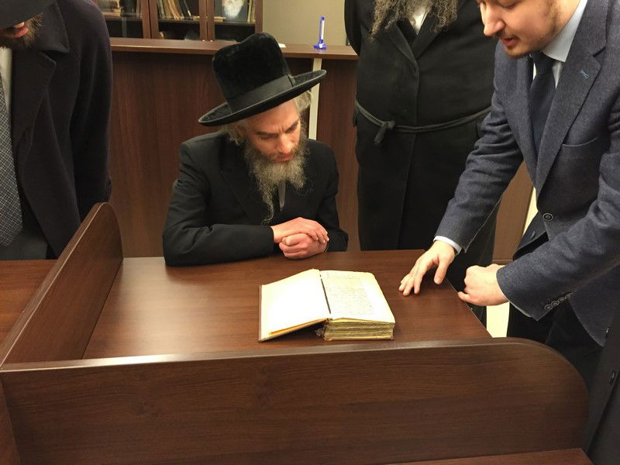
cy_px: 232
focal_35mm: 29
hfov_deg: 61.7
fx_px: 519
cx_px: 310
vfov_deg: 48.2
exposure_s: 1/30
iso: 250
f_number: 2.2
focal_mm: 4.15
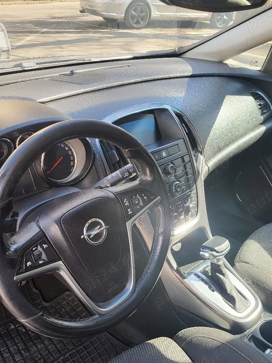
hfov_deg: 41.8
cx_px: 123
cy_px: 200
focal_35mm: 34
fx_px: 356
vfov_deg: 53.8
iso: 40
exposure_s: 1/109
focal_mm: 5.4
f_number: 1.8
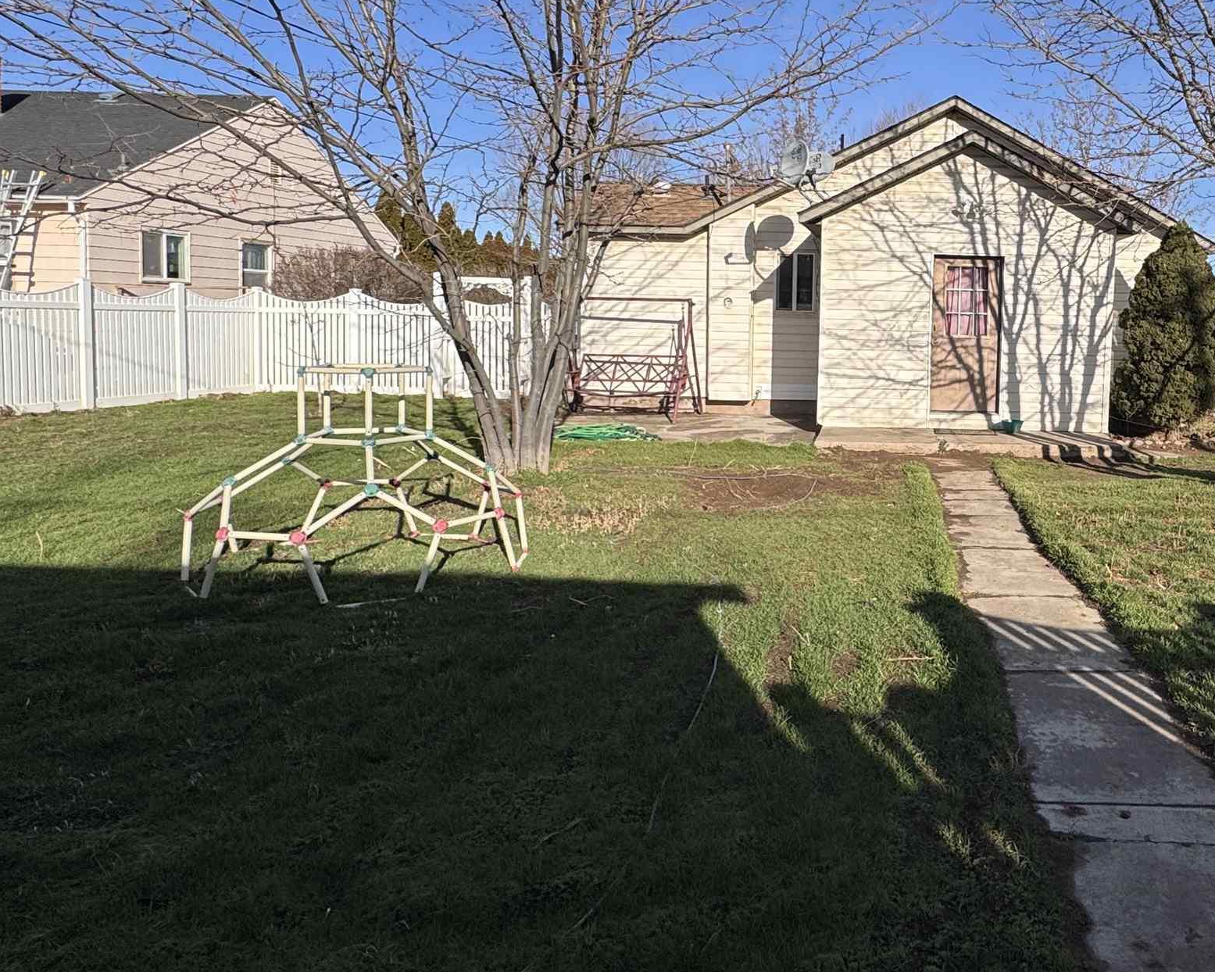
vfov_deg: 52.7
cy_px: 371
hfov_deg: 60.3
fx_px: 971
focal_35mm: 27
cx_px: 924
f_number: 2.2
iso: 50
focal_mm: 2.22
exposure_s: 1/2985
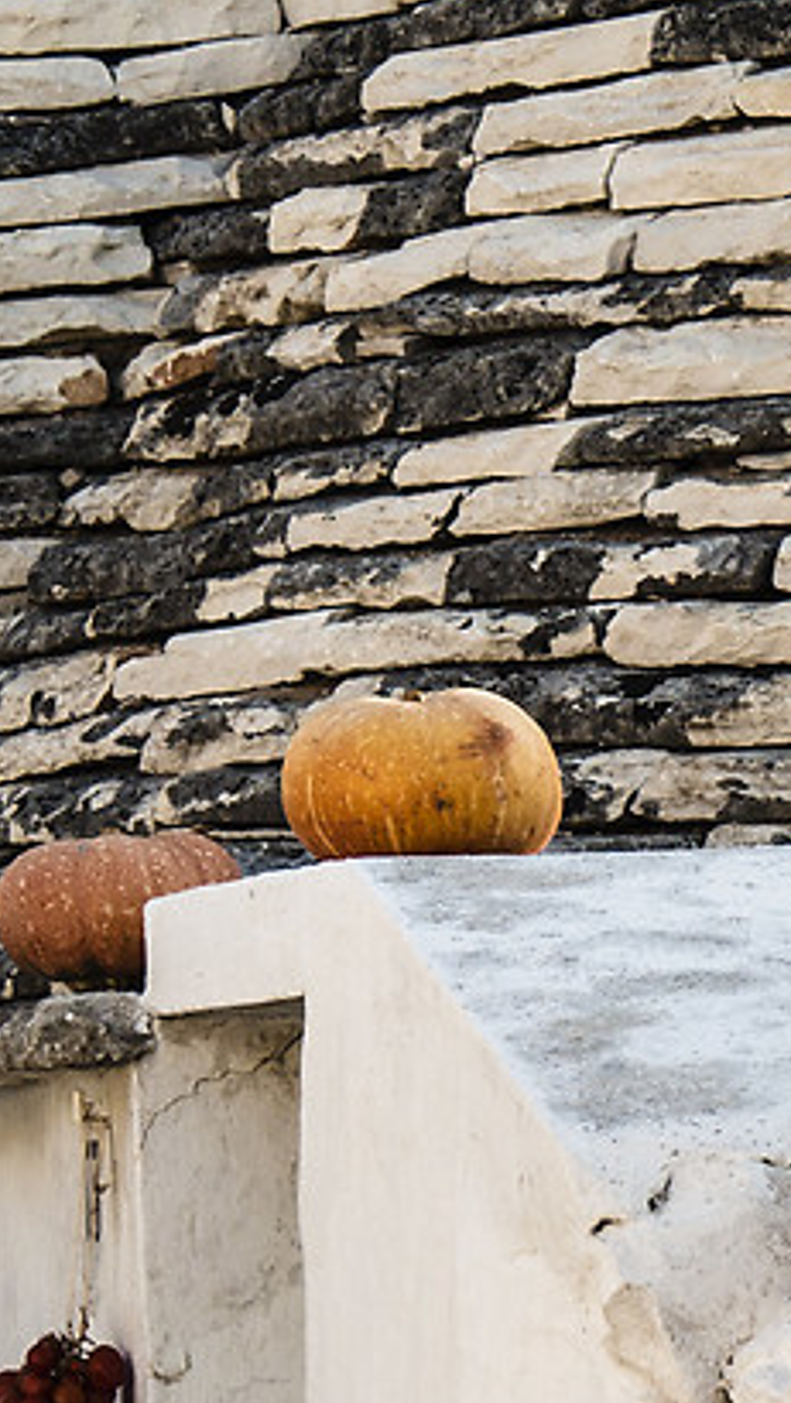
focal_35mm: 460
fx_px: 17131
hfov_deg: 2.6
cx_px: 401
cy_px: 751
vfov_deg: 4.7
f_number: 6.3
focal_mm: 75
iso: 200
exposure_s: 1/320
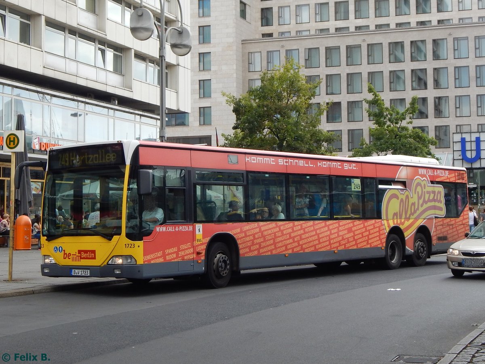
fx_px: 673
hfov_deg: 39.7
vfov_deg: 30.3
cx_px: 242
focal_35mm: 48
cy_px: 182
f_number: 3.7
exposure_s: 1/500
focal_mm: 8.6
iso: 125
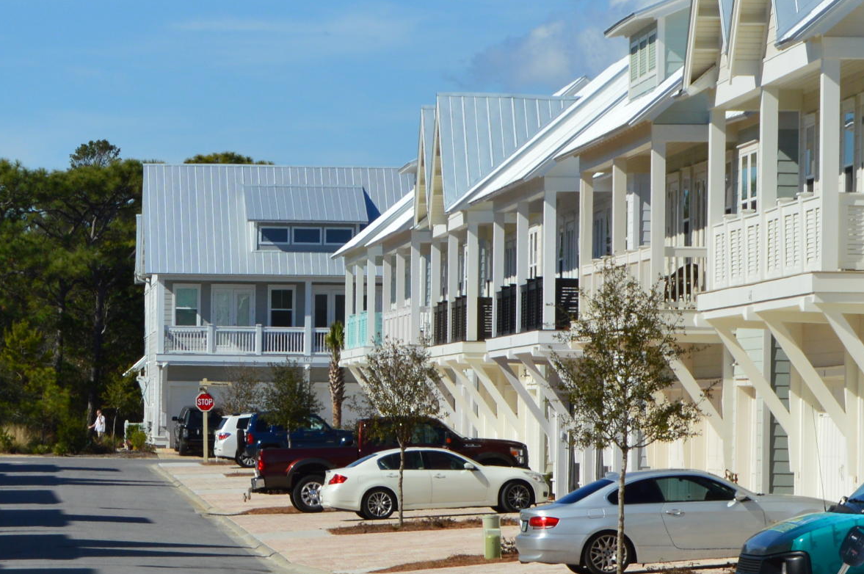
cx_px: 119
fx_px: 5041
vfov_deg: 6.5
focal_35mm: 210
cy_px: 399
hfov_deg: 9.8
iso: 220
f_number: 11
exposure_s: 1/500
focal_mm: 55
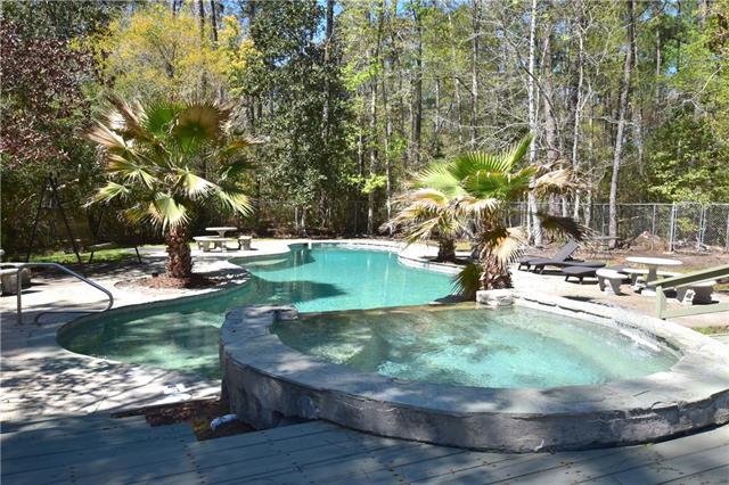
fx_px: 607
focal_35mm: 30
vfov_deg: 43.6
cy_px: 242
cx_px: 364
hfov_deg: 62.0
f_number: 10
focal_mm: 20
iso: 400
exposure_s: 1/320
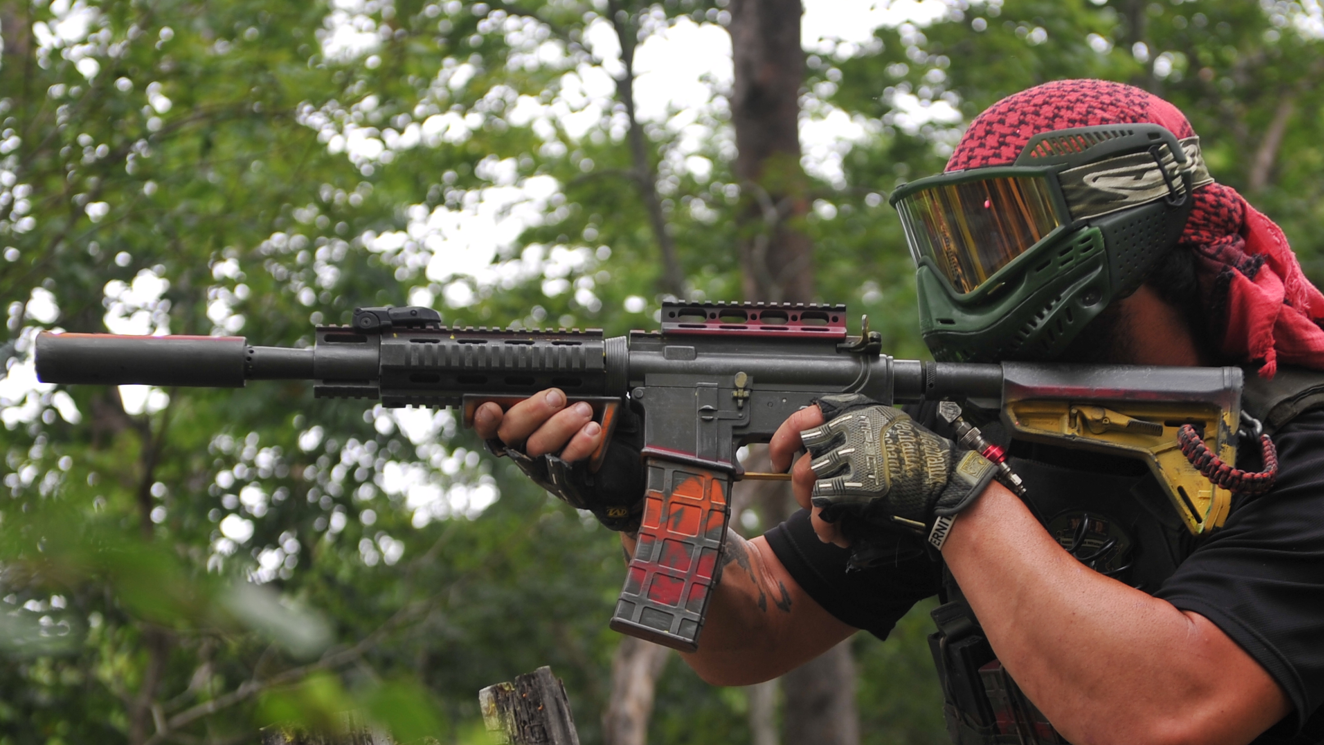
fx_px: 3721
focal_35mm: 106
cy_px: 461
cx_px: 691
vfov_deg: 11.4
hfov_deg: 20.2
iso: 200
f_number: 4.5
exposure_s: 1/250
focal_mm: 56
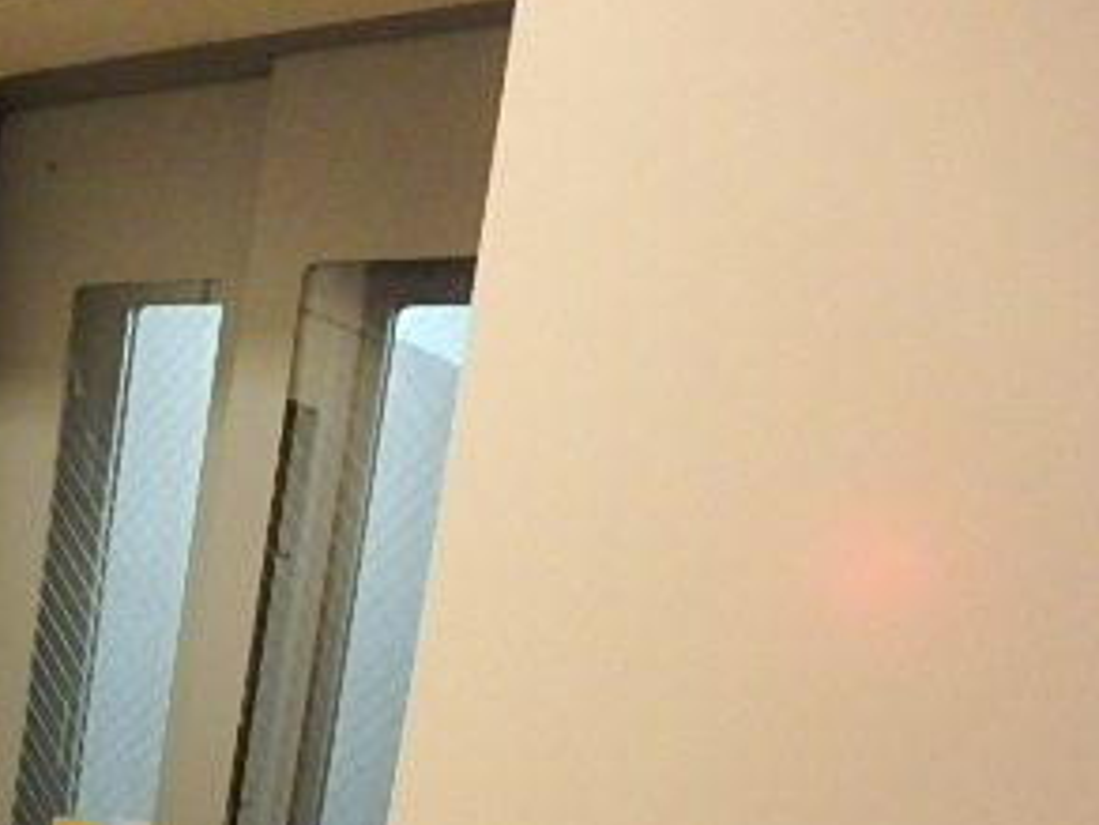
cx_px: -34
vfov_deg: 28.9
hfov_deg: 36.5
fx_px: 1460
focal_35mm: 46
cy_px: 882
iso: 800
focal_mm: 3.7
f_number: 3.5
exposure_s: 1/20
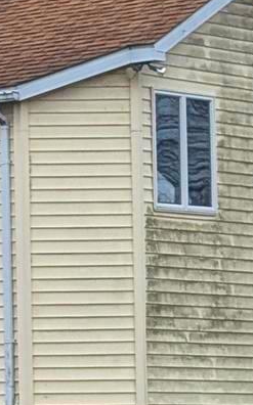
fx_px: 2961
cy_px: 351
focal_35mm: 268
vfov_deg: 7.8
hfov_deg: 4.6
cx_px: -653
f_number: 1.68
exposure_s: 1/294
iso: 21
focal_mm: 6.9
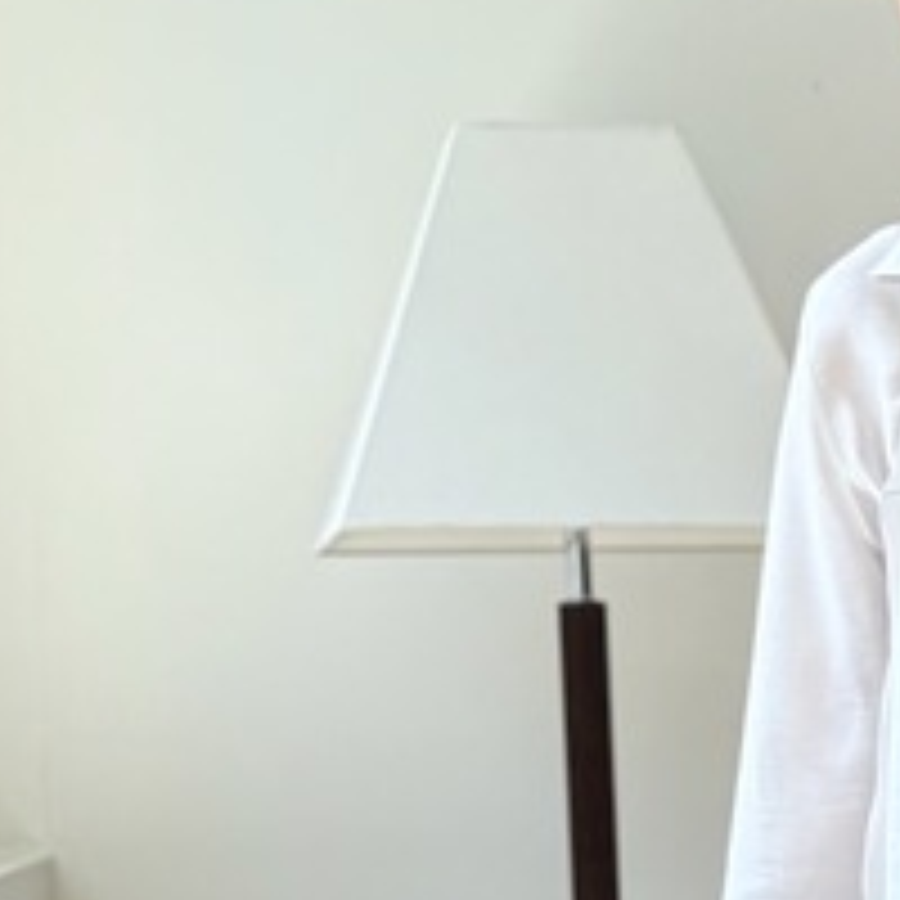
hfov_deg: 14.0
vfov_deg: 14.5
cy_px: 1174
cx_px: 1426
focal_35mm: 115
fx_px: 3383
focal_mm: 5.96
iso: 50
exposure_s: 1/511
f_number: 1.6
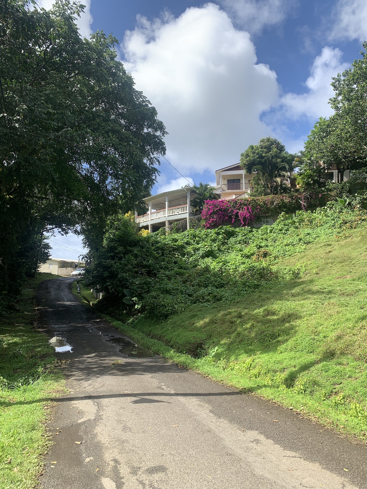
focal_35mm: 26
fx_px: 368
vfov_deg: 67.3
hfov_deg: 53.1
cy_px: 244
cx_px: 184
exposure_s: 1/1468
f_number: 1.8
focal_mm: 4.25
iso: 25
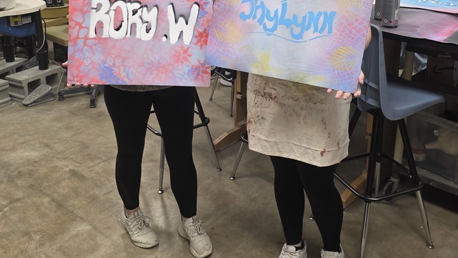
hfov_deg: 50.5
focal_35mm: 40
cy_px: 61
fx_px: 486
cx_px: 236
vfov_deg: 29.2
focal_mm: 6.3
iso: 125
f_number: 1.7
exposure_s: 1/120
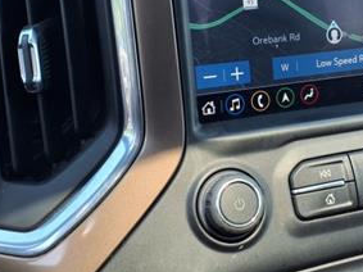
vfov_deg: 23.8
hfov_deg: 31.4
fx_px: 639
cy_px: 69
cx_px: 249
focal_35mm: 61
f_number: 1.9
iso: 40
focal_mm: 3.58
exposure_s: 1/185
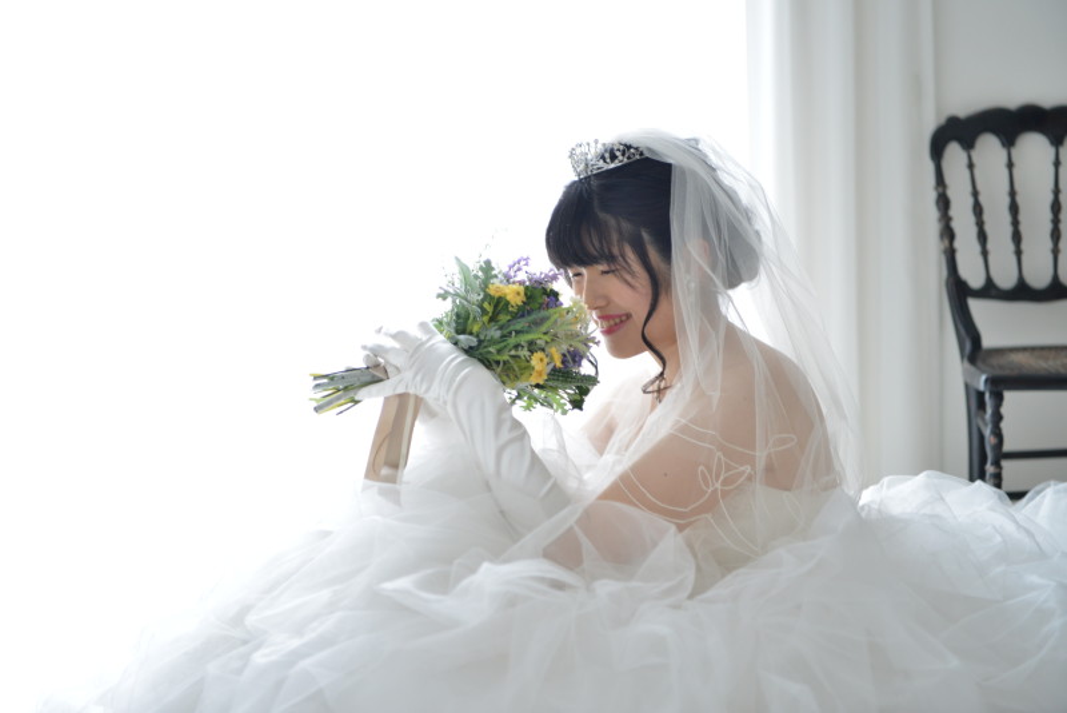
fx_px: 1660
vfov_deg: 24.2
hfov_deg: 35.6
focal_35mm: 56
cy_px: 356
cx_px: 534
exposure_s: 1/30
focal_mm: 56
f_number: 2.8
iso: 1000
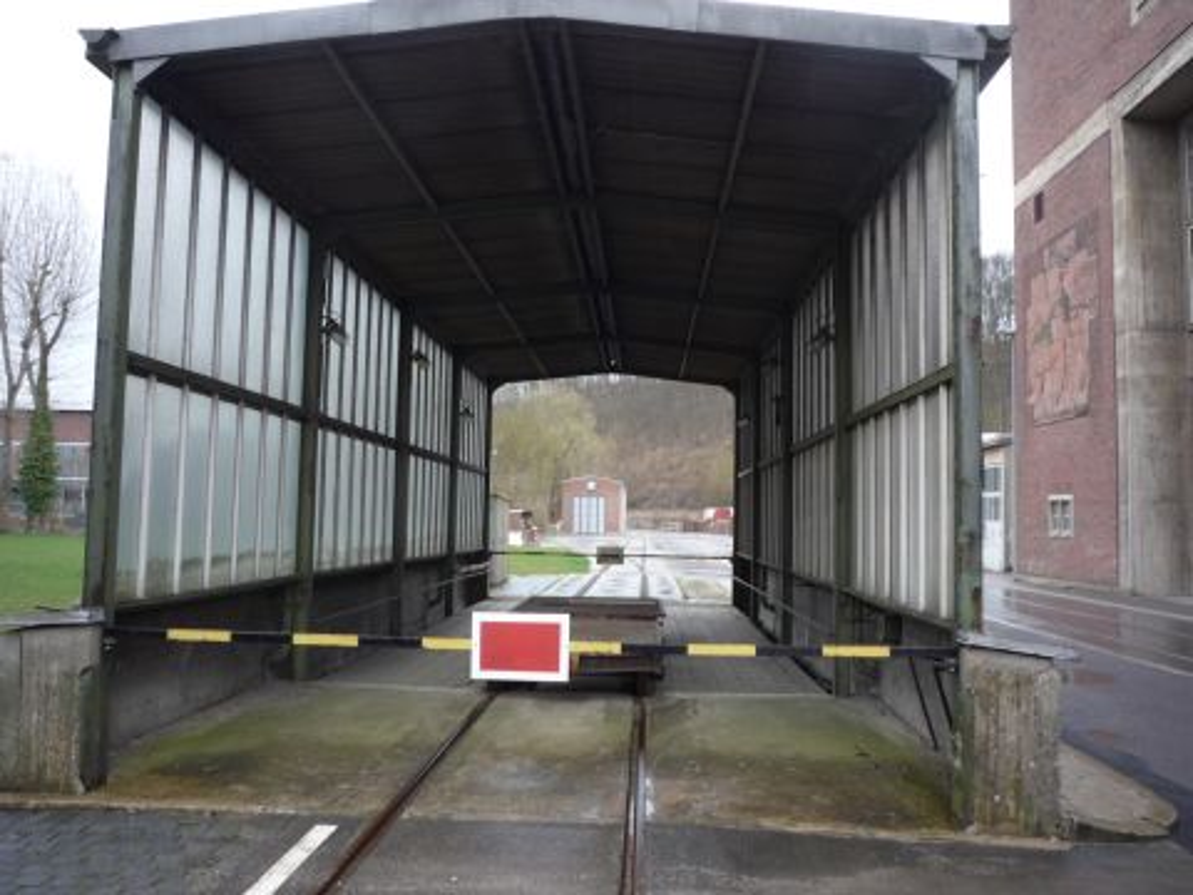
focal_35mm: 32
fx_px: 1103
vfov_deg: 44.2
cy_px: 448
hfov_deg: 56.8
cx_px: 596
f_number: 3.3
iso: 100
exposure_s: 1/60
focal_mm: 5.2
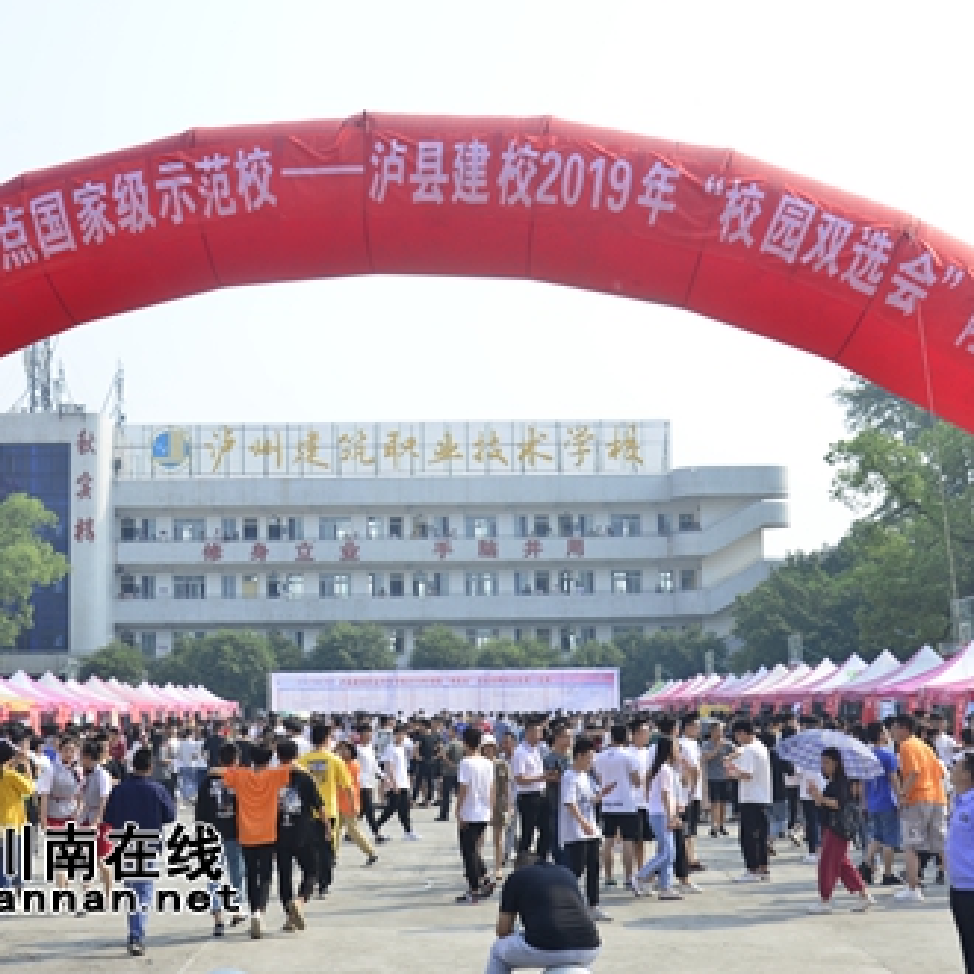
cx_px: 413
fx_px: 1560
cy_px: 490
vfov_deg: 34.7
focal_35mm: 49
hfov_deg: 34.6
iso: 160
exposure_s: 1/200
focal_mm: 38
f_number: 8
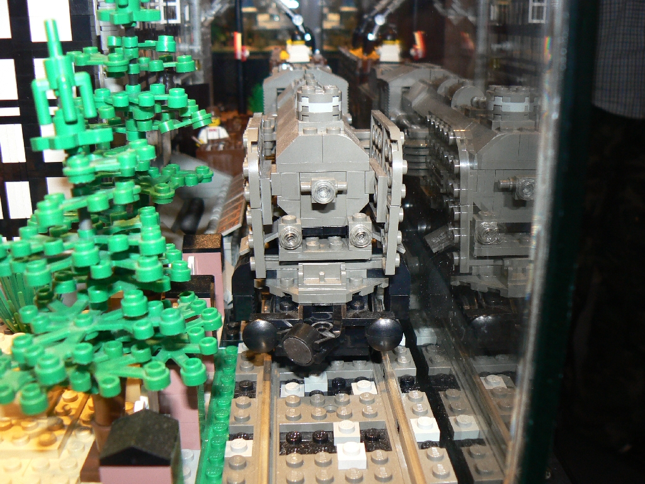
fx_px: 671
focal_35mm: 36
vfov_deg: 39.7
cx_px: 322
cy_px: 242
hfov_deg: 51.4
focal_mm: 6
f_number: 2.8
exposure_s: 1/30
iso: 100
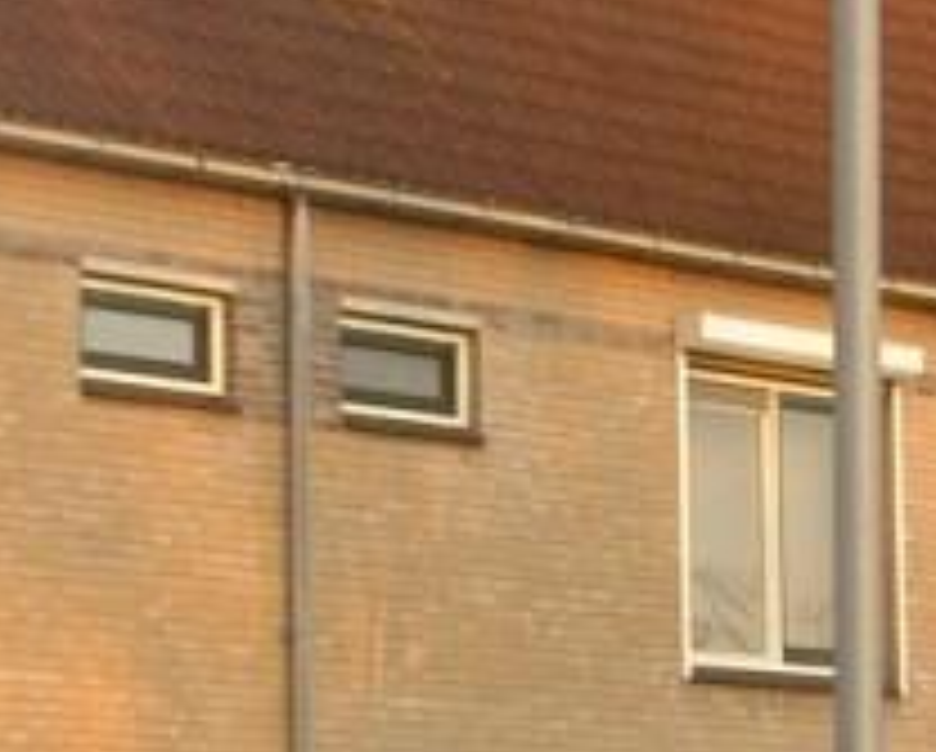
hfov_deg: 10.3
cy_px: 612
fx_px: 5188
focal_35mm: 187
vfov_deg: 8.3
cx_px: 531
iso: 50
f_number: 2.8
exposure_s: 1/100
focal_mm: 8
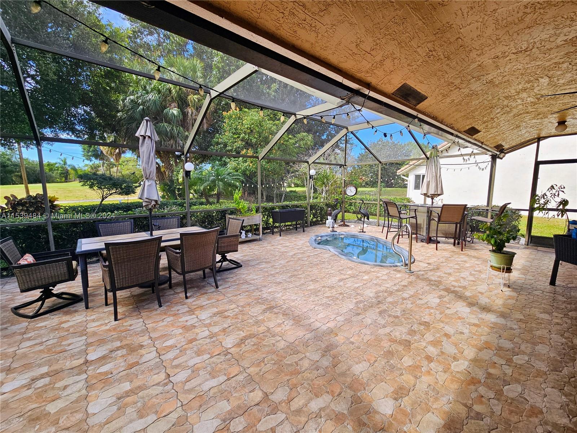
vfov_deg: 89.9
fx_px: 217
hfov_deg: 106.2
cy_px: 216
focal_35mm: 13
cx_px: 288
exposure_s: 1/366
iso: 50
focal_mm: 2.2
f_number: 2.2
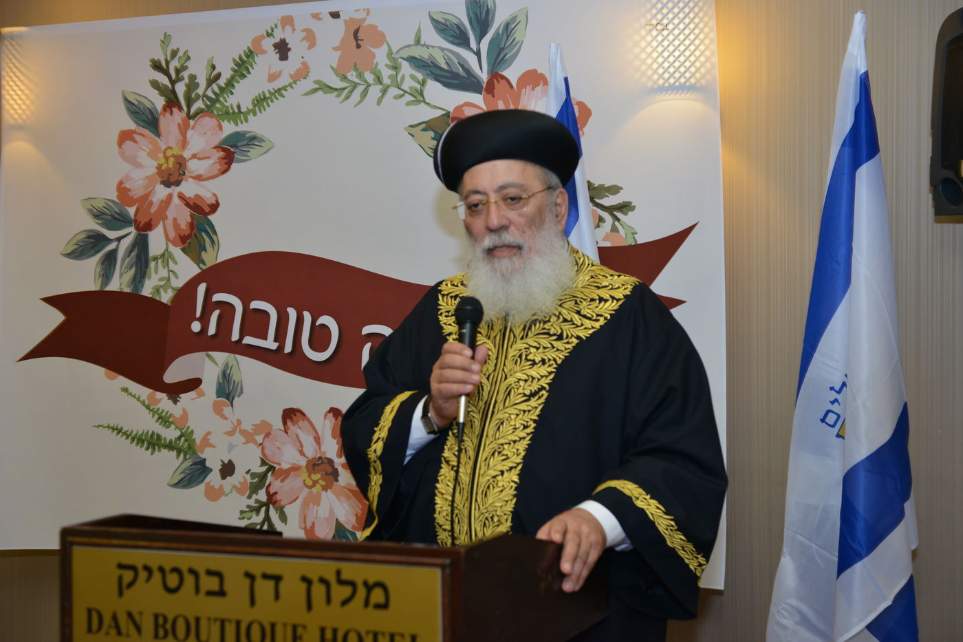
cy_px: 321
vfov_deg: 22.6
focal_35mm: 60
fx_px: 1605
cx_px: 482
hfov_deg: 33.4
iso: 1250
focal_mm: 60
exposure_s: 1/160
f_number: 4
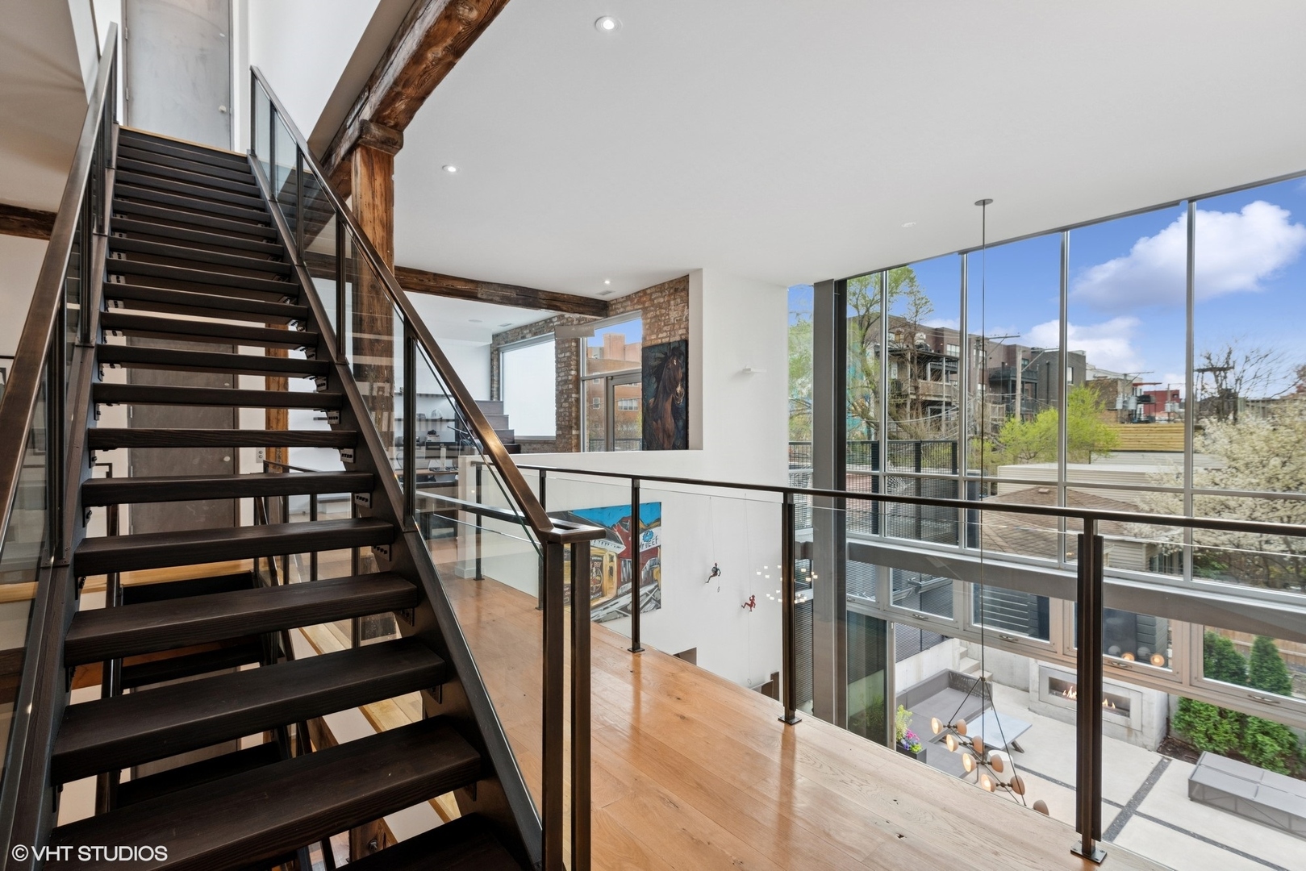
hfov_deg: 96.7
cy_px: 436
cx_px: 653
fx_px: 581
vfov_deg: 73.8
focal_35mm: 16
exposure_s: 1/25
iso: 400
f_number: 8
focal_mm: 16
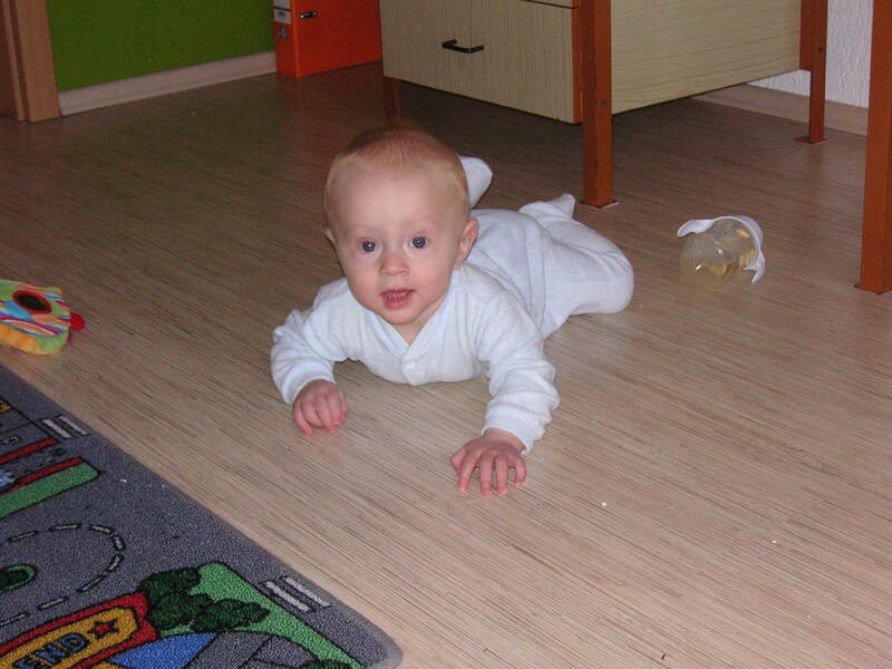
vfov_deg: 25.2
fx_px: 1495
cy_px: 334
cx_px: 446
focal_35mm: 58
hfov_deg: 33.2
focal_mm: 9.6
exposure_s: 1/60
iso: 160
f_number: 3.7
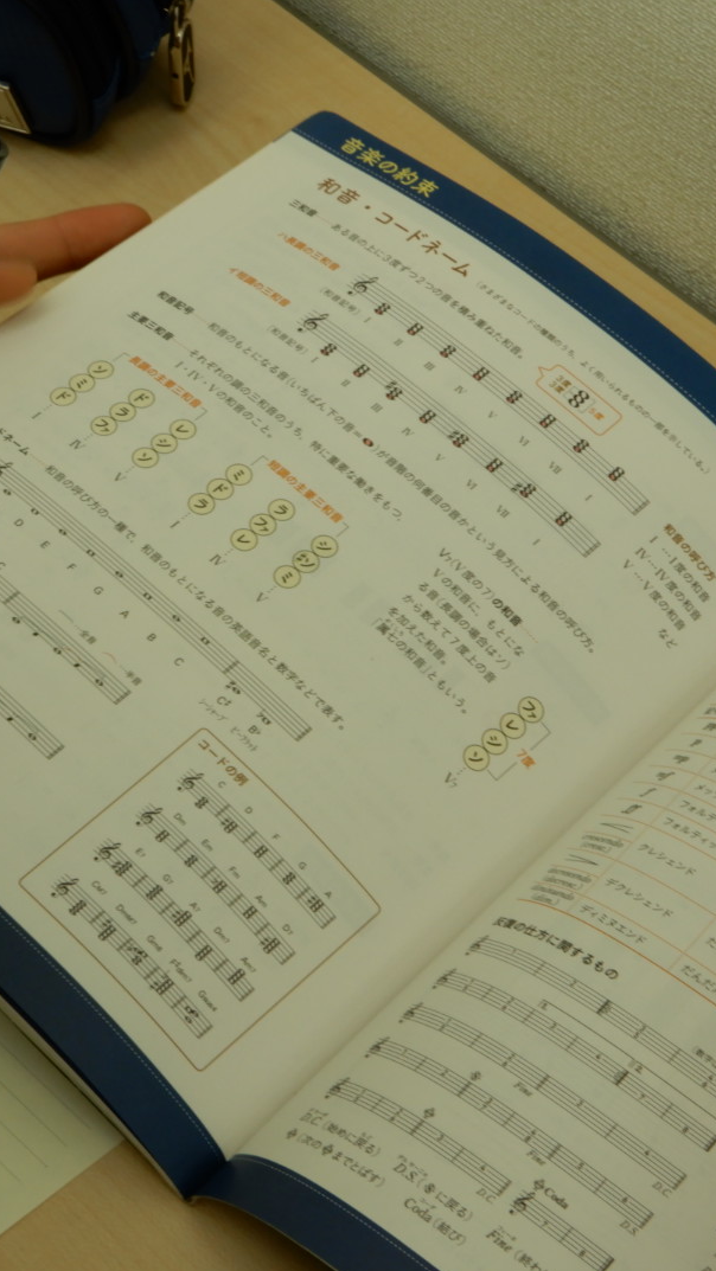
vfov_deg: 22.4
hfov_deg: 12.7
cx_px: 178
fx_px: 3205
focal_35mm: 95
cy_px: 638
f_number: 6.3
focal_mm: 11.6
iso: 80
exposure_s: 1/30
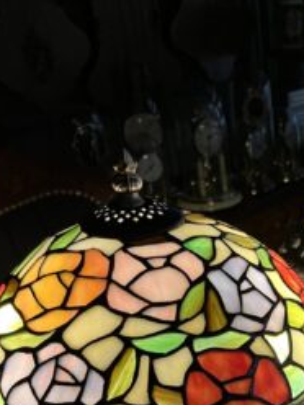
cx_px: 307
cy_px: 452
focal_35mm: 60
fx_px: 703
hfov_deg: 23.4
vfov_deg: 29.0
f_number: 1.6
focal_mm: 5.1
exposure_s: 1/50
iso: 80
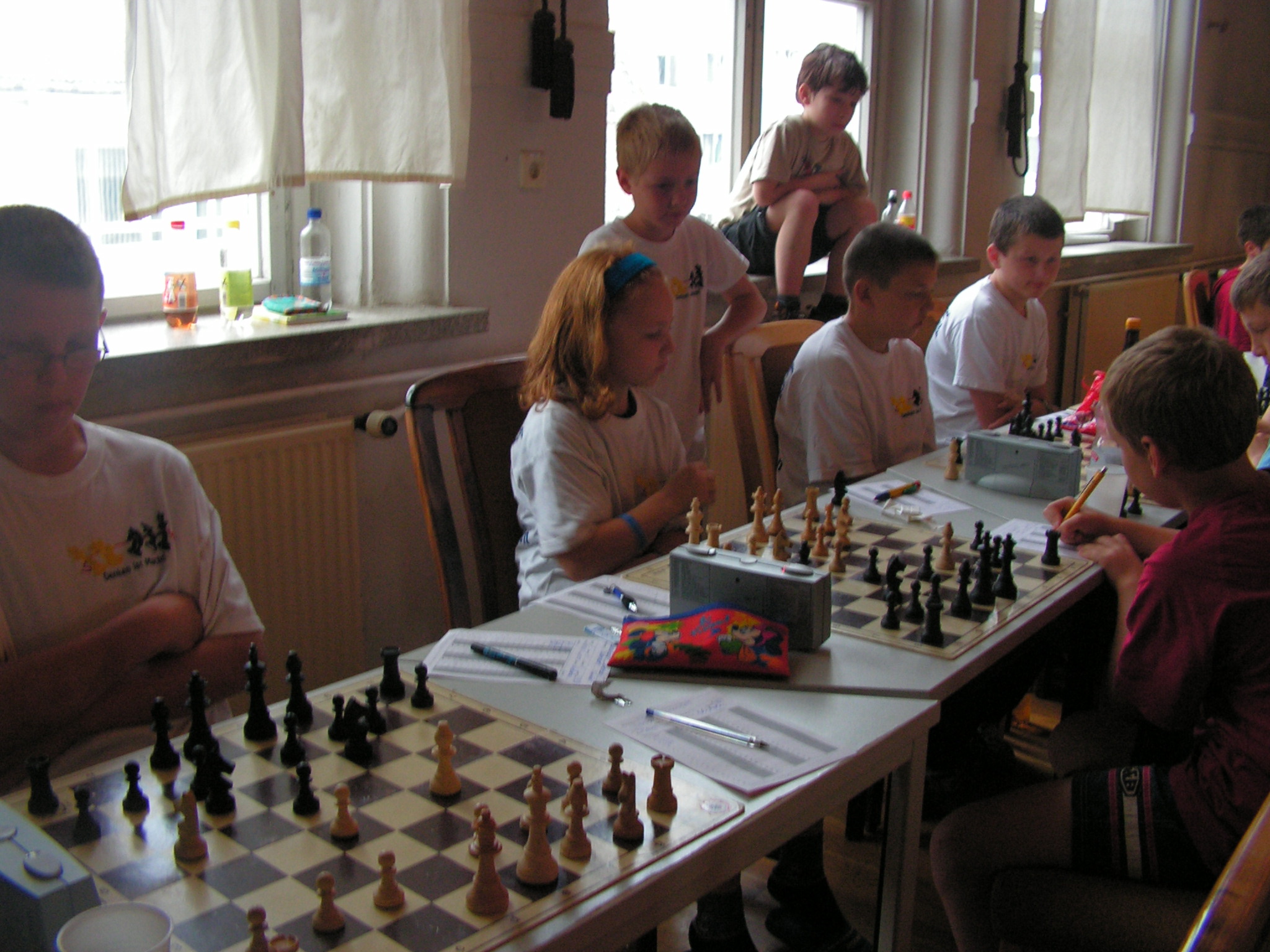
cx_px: 635
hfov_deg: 51.4
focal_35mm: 36
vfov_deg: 39.7
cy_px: 476
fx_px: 1321
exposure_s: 1/40
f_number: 3.2
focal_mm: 6
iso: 160
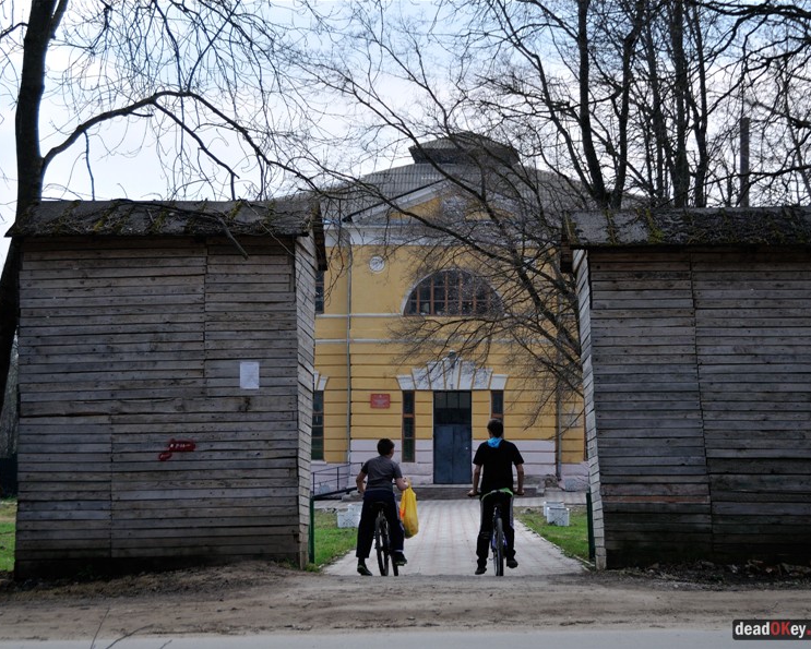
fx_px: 1839
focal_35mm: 77
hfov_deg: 24.9
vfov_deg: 20.0
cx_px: 445
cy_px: 324
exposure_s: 1/1000
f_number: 5.6
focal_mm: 45
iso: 320
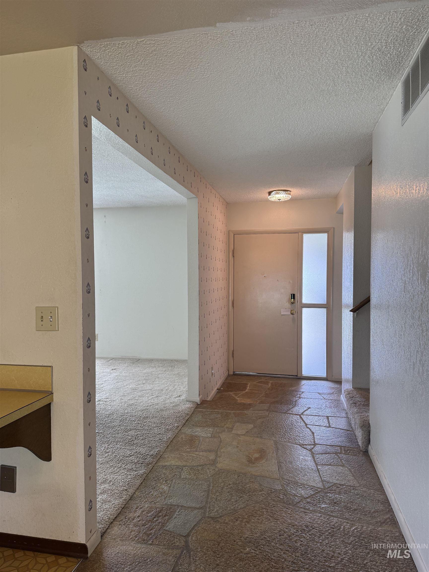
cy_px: 286
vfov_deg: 71.6
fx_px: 397
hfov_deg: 56.8
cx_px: 214
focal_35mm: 24
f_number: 1.78
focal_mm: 6.76
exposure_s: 1/120
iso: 100
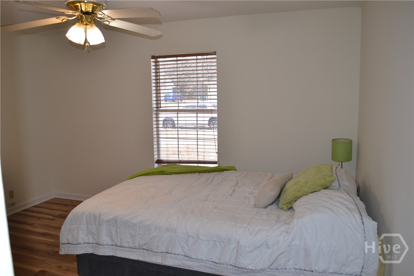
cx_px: 207
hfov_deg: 67.4
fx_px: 310
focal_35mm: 27
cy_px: 138
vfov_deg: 47.9
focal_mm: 18
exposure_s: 1/125
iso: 400
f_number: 4
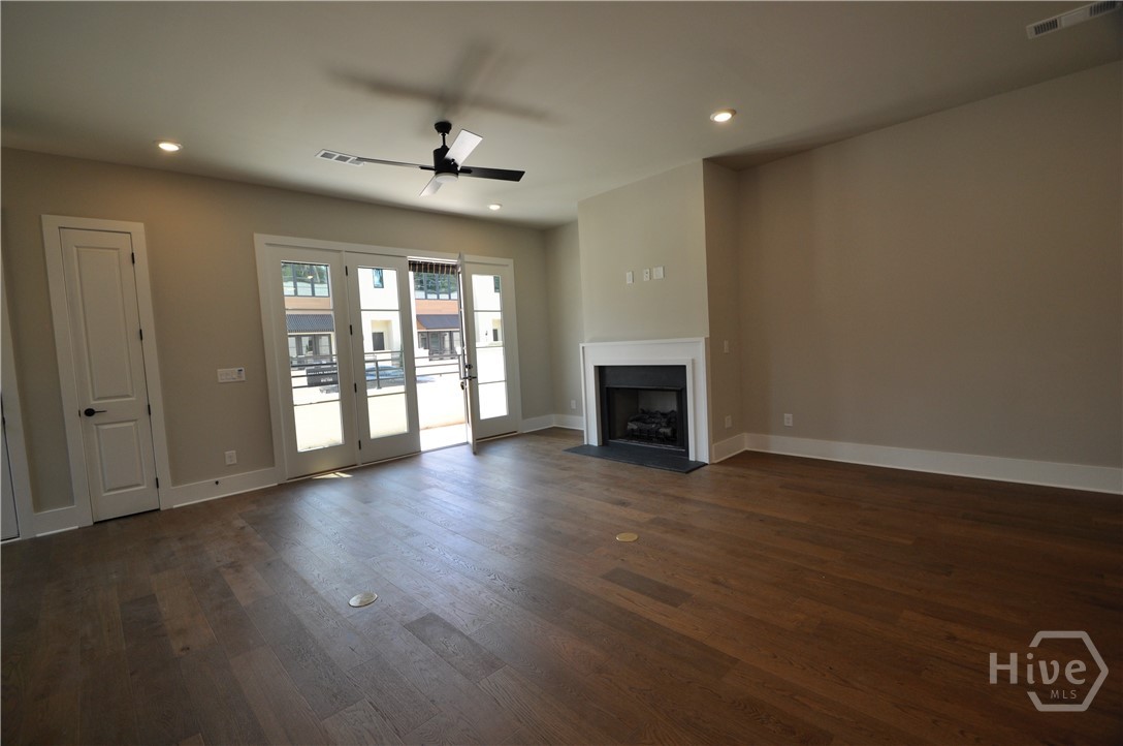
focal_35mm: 15
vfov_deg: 77.1
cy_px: 373
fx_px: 467
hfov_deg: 100.5
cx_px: 562
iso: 220
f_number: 5.6
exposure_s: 1/125
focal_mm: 10
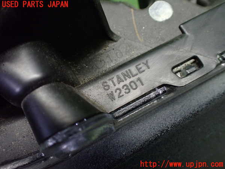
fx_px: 195
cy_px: 84
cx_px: 112
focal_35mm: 30
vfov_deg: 46.8
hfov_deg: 60.0
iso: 800
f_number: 2.3
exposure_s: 1/100
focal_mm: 5.4
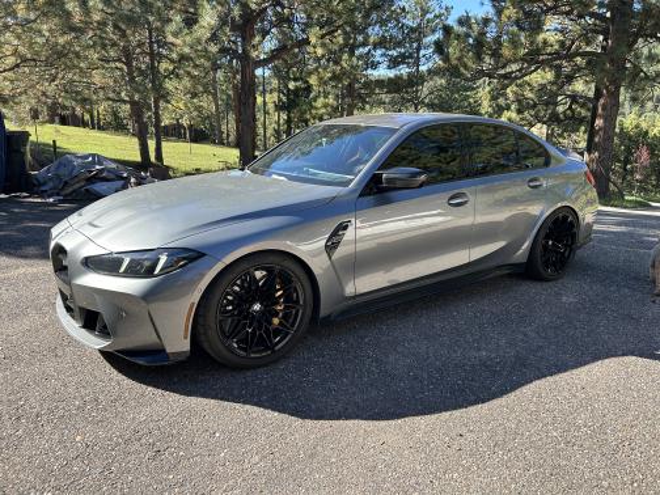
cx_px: 330
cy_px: 248
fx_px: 496
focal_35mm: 26
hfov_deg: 67.3
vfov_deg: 53.1
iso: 50
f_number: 1.5
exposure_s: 1/797
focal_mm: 5.7
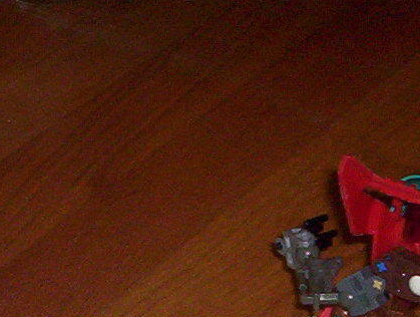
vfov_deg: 10.0
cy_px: 312
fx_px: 1799
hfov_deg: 13.2
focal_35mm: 148
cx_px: 25
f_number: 4.5
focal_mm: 4.99
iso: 140
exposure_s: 1/60
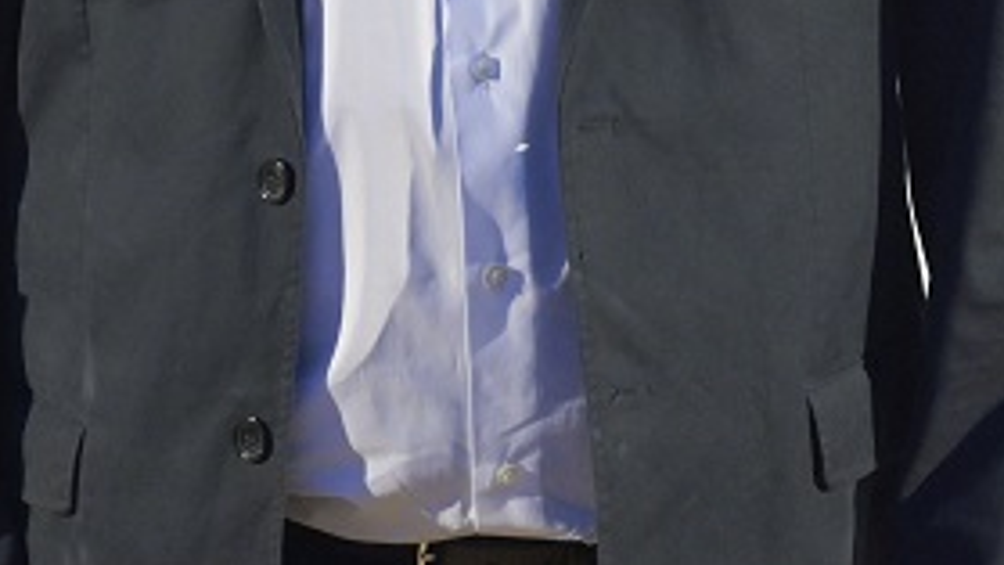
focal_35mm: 315
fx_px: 8387
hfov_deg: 6.8
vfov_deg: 3.8
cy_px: -252
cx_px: 76
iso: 1000
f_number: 2.8
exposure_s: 1/320
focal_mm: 70
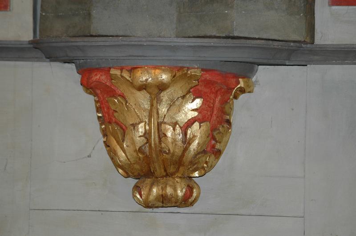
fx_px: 1629
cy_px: 118
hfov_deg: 12.5
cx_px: 178
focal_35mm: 165
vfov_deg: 8.3
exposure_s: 1/60
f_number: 4.2
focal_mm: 110
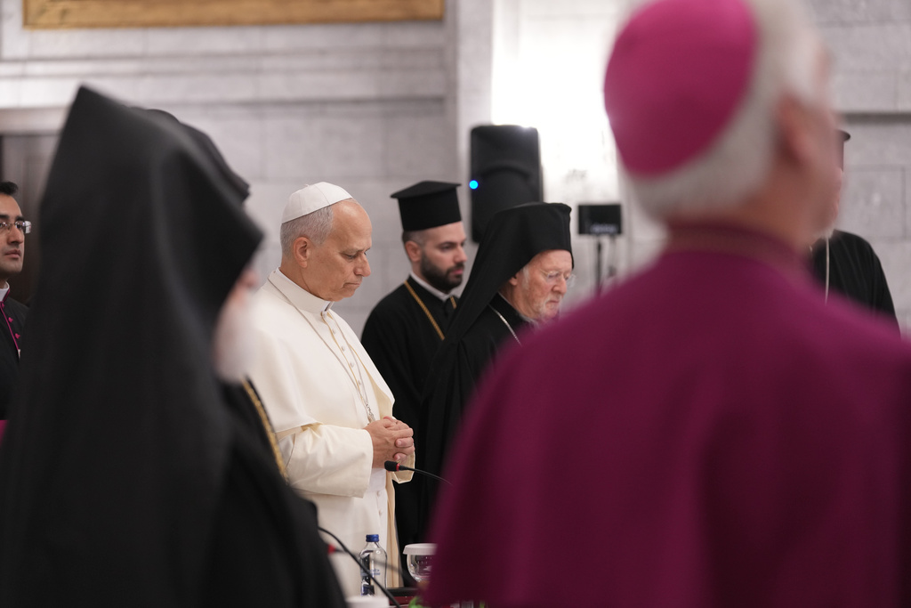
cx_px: 456
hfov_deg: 17.6
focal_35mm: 116
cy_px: 304
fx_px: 2936
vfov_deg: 11.8
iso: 1600
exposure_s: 1/125
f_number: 3.5
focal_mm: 116
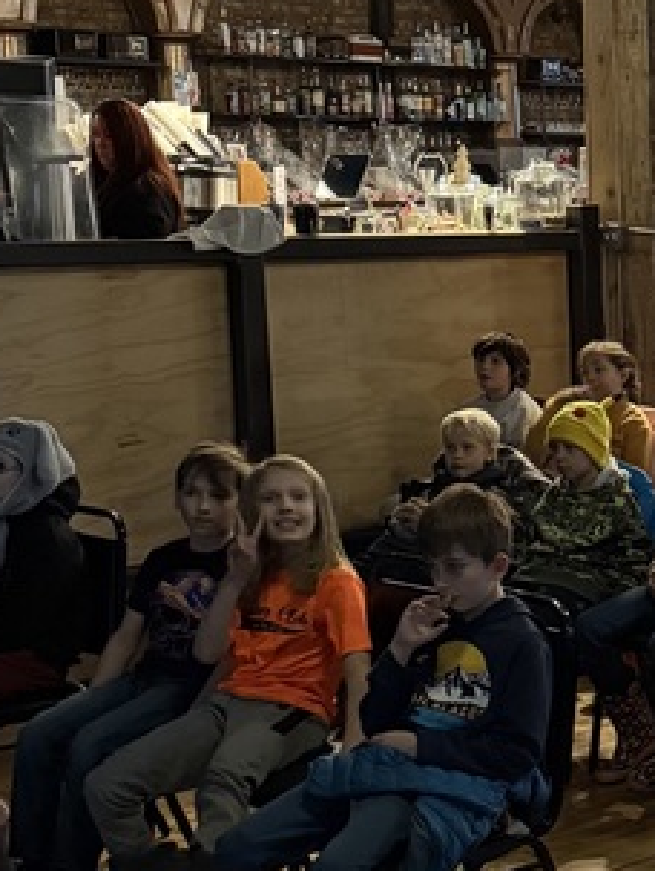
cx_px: 876
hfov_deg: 17.1
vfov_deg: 24.0
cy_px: 552
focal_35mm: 81
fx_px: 2039
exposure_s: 1/30
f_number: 1.78
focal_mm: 6.76
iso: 1000
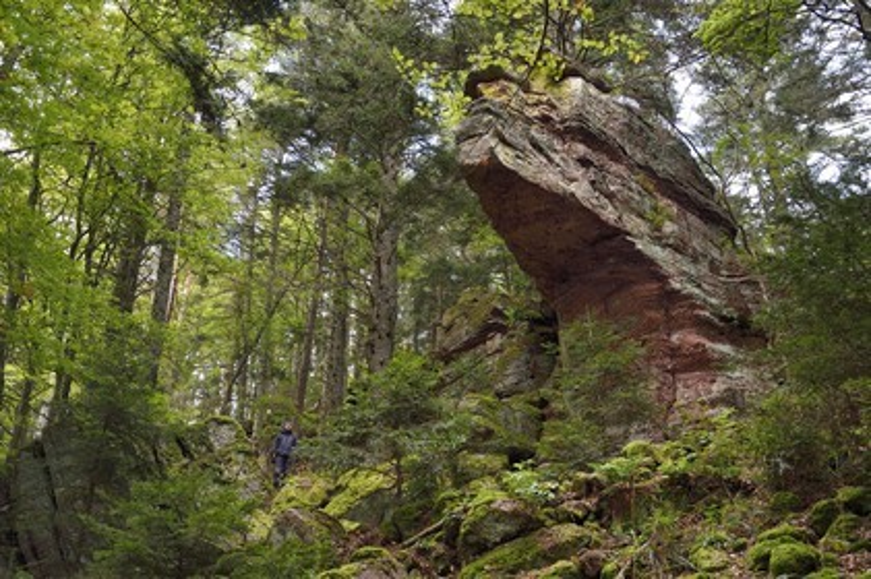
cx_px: 436
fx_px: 846
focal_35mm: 35
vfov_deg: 37.8
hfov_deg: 54.5
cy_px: 290
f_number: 7.1
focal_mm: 35
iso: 800
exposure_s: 1/100
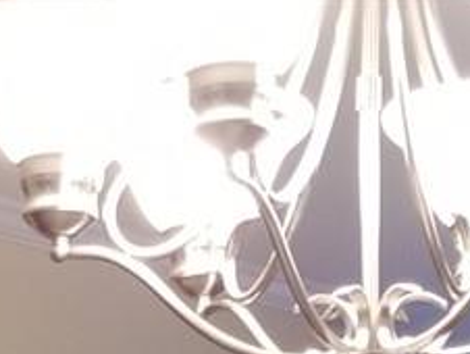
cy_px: 1243
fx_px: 2501
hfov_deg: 10.5
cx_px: -150
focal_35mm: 184
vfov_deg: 6.9
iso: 160
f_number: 1.7
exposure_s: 1/30
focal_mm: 4.3
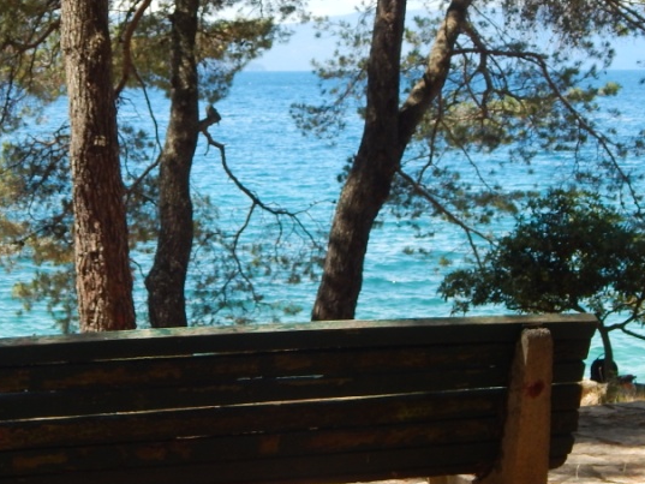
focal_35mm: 103
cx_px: 175
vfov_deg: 14.4
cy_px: 300
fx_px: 1920
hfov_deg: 19.0
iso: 125
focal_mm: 9.7
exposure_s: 1/500
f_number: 3.8
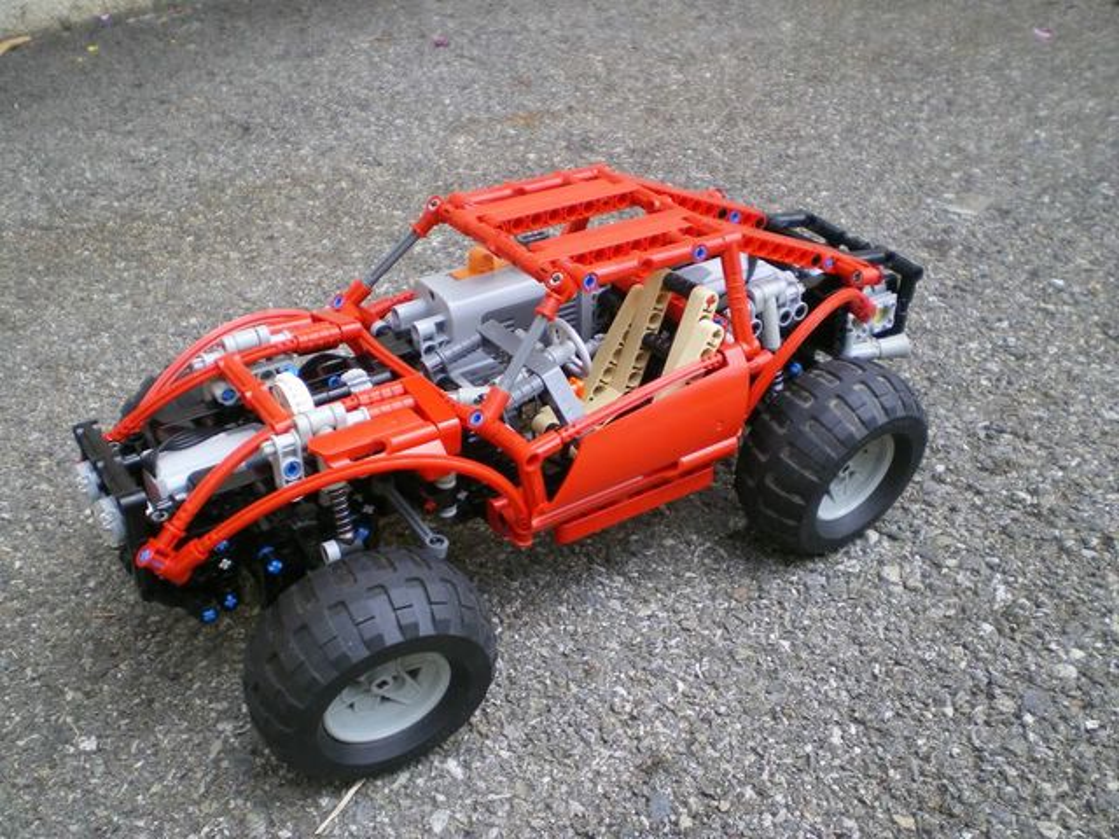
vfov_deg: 37.7
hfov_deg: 49.0
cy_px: 420
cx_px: 560
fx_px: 1228
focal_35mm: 38
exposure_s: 1/125
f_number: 3.1
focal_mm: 6.3
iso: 64
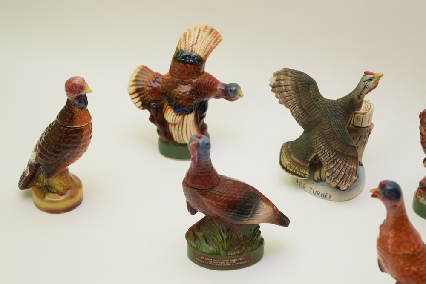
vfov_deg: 16.6
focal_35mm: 82
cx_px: 213
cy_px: 142
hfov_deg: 24.6
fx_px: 976
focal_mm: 55
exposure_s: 1/60
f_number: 5.6
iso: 1250
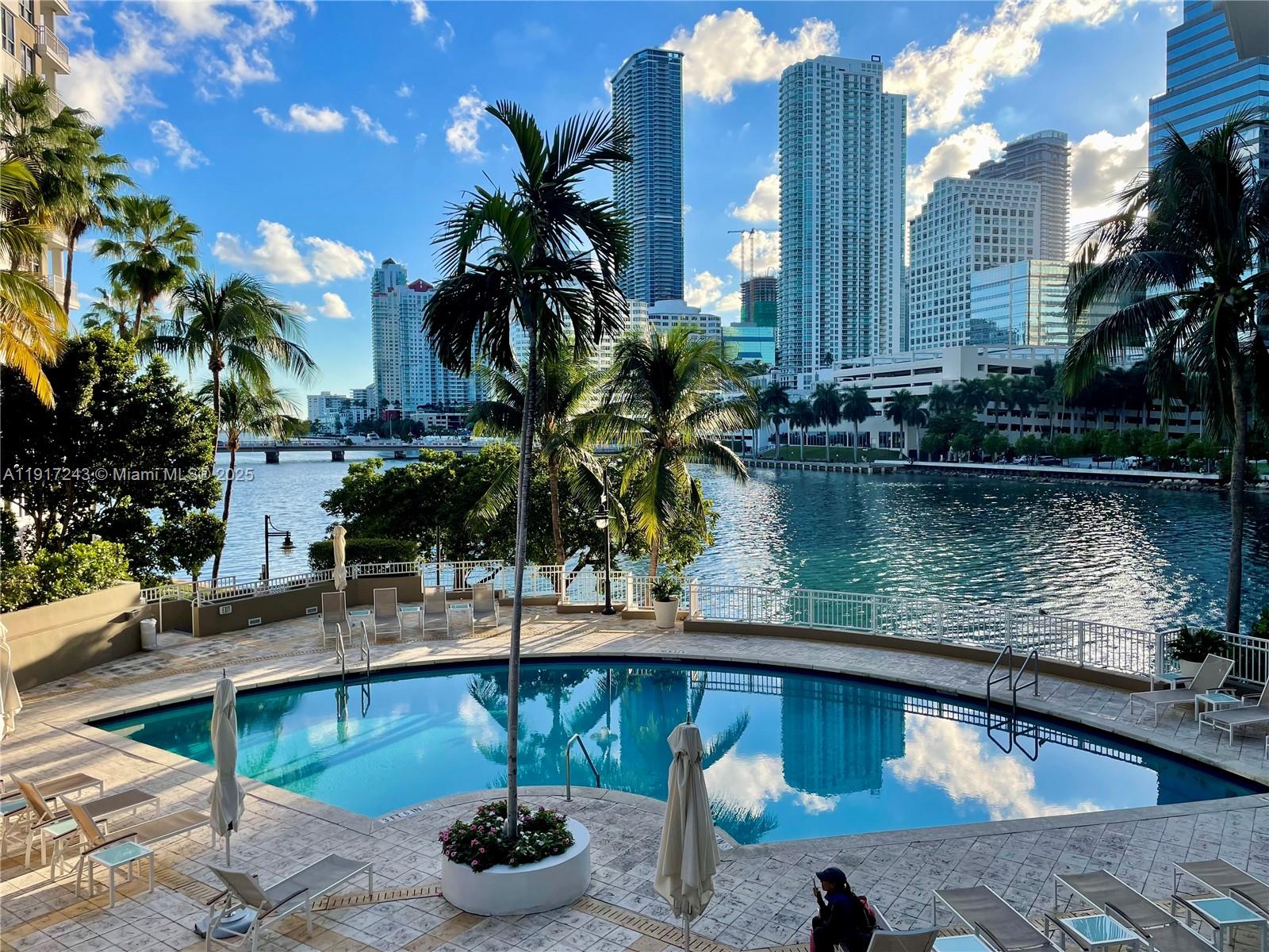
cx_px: 634
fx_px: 953
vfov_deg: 53.1
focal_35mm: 26
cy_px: 476
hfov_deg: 67.3
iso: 32
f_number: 1.6
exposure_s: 1/1715
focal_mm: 4.2
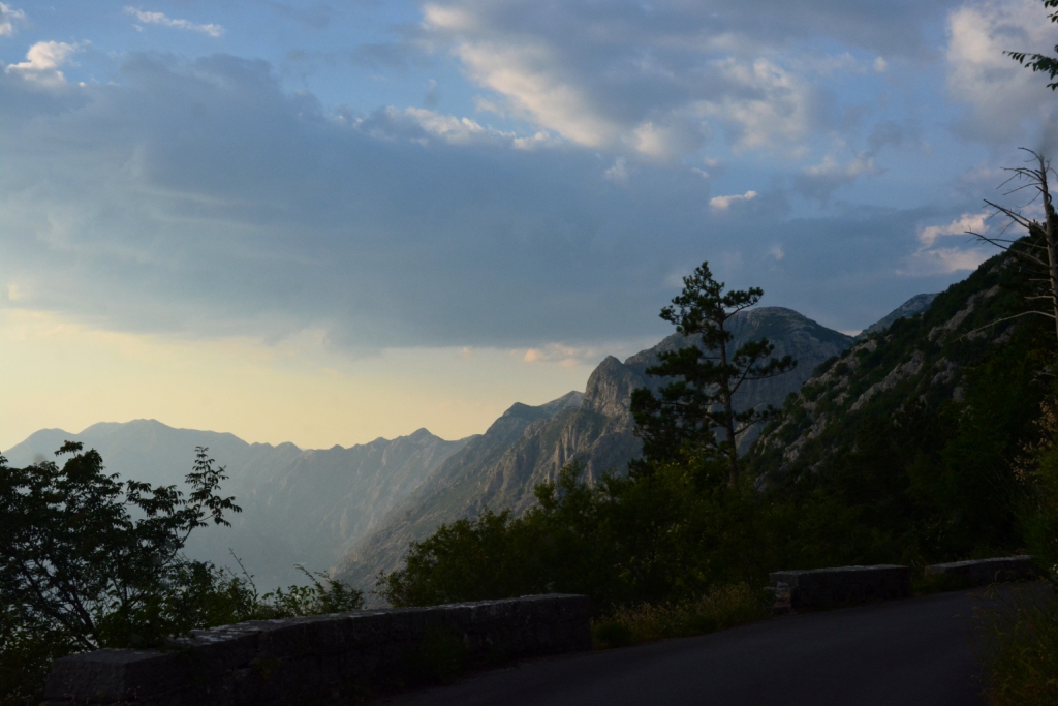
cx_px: 529
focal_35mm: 48
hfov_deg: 41.1
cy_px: 353
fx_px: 1411
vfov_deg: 28.1
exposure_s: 1/800
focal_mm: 32
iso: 800
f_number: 9
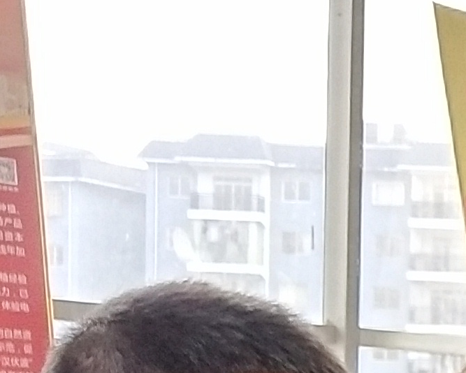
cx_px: 1005
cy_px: 670
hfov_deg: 9.9
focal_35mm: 177
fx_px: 2442
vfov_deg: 8.4
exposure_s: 1/50
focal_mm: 3.95
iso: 199
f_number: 1.8
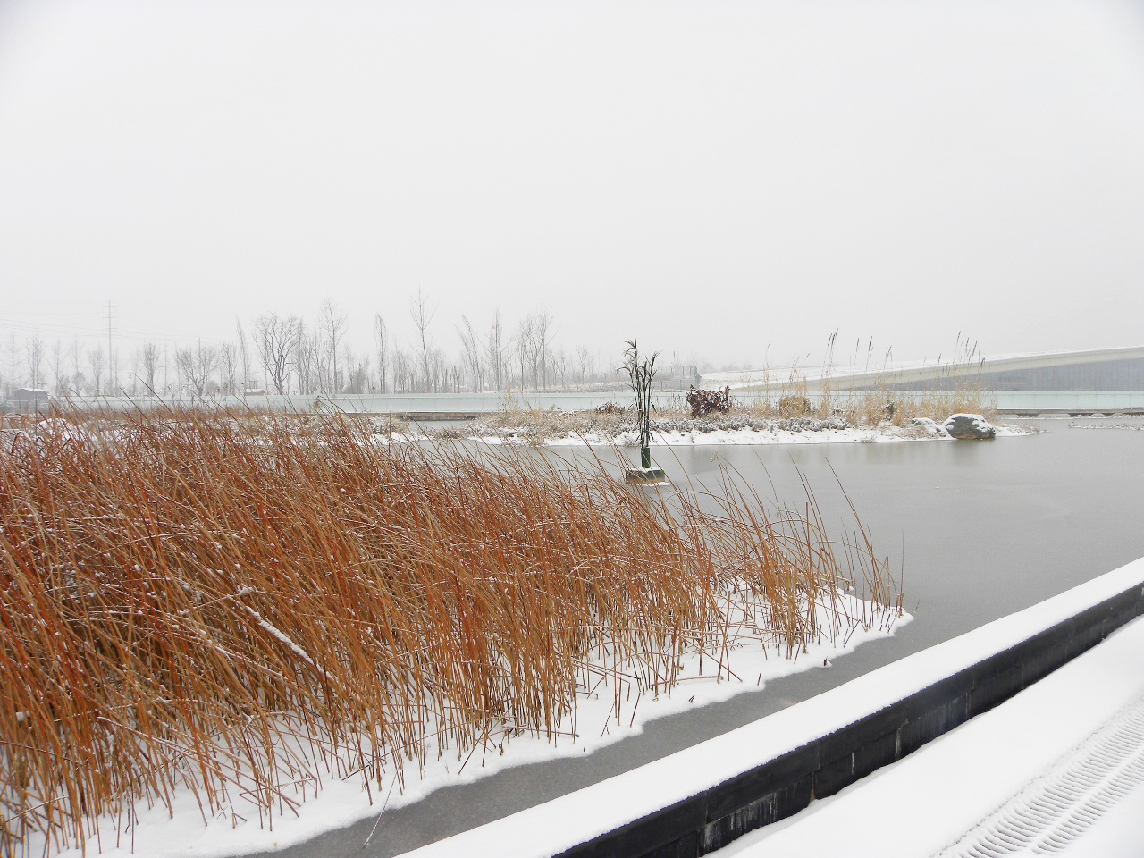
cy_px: 429
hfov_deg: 67.3
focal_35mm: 26
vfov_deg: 53.1
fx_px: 859
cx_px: 572
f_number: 5
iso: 64
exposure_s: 1/212
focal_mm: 4.6
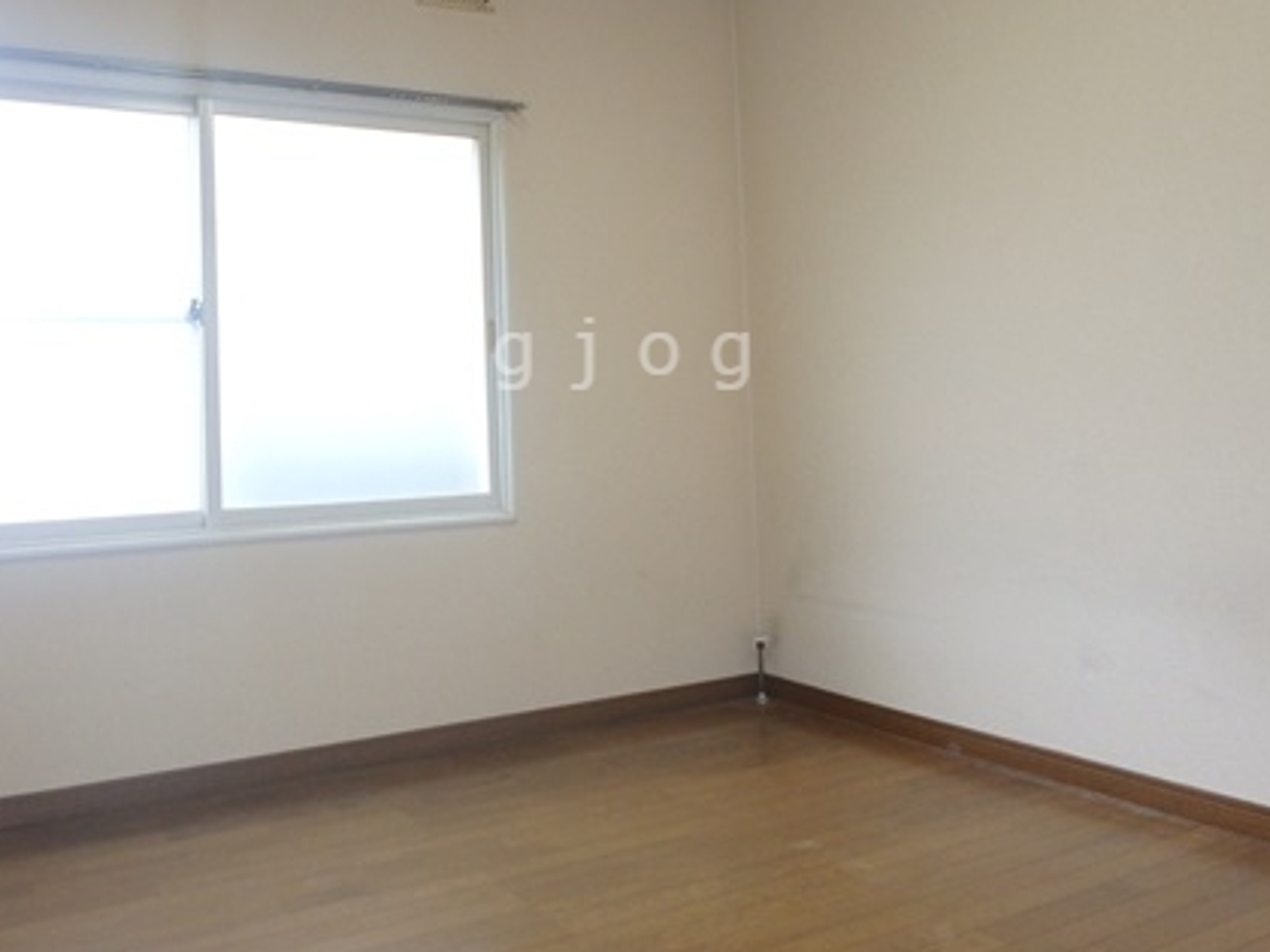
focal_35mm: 32
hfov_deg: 56.7
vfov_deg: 43.8
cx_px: 559
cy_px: 354
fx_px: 1174
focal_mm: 3.7
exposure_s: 1/30
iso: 250
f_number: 3.5
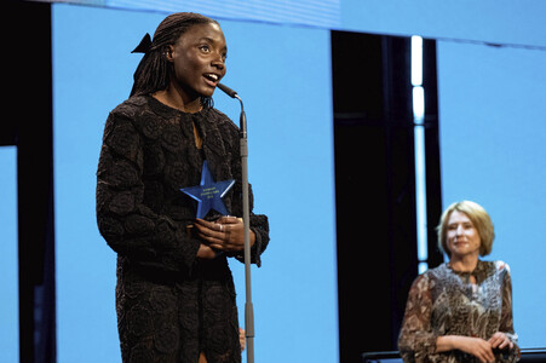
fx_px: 2410
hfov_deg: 12.9
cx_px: 273
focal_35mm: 159
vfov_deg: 8.6
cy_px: 182
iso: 2500
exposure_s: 1/210
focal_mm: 106
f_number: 2.8
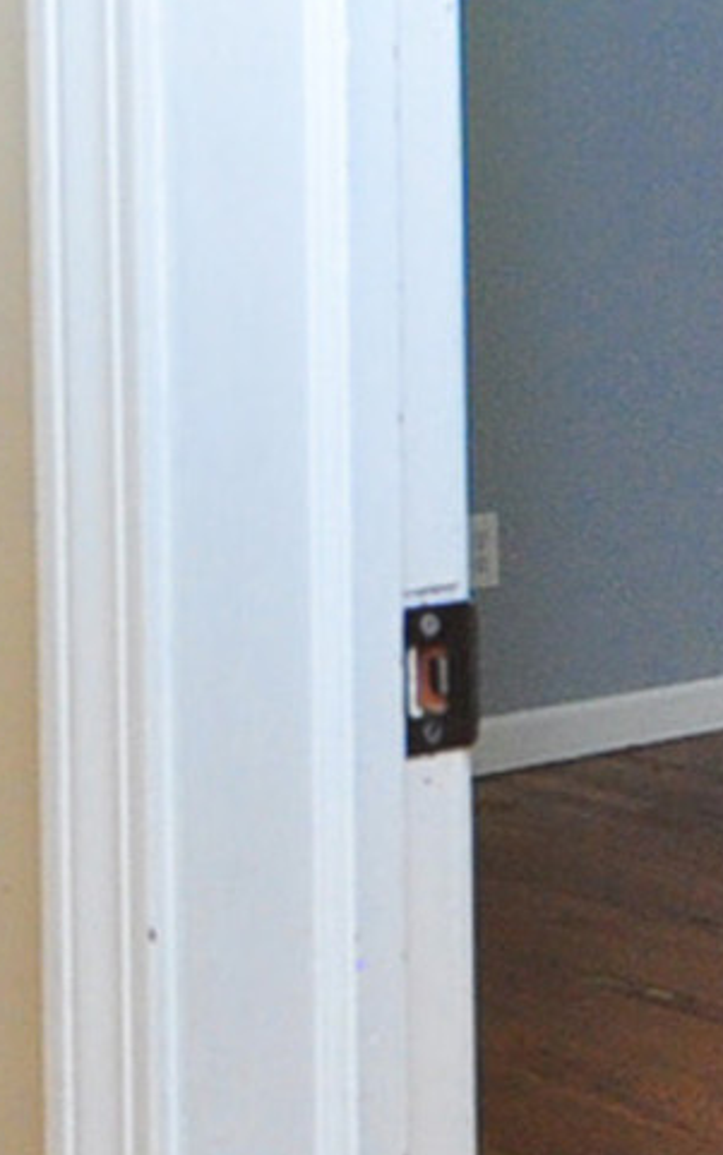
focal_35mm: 92
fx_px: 2898
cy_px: 168
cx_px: -106
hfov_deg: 13.9
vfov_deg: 22.1
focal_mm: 10
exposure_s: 1/40
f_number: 4.5
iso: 1000
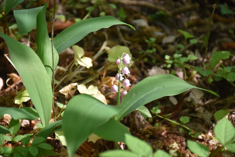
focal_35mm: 210
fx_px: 1371
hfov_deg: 9.8
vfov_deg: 6.5
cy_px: 78
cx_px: 118
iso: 400
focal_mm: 140
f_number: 5.6
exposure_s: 1/320
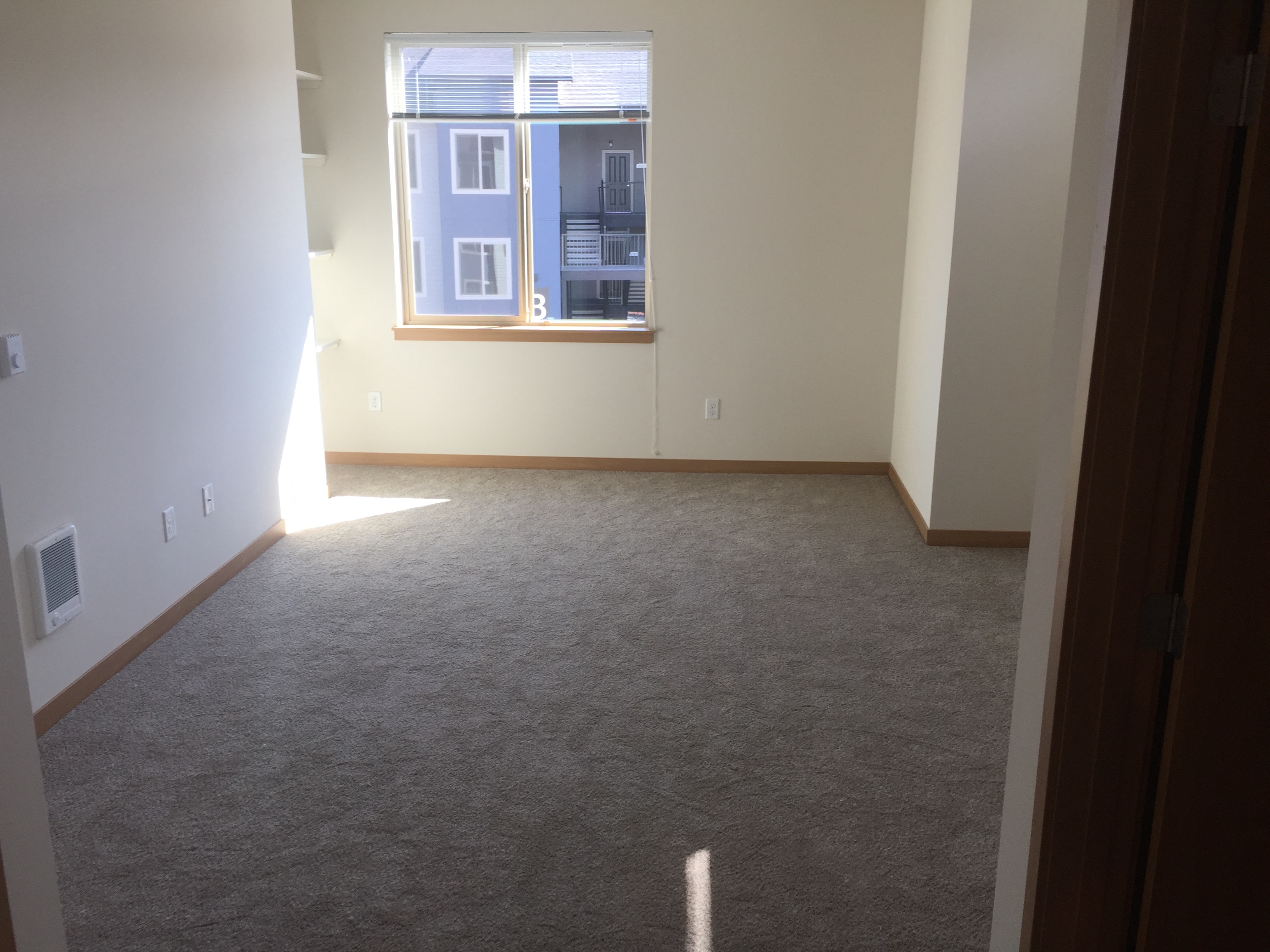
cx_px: 635
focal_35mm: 29
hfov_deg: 61.7
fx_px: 1064
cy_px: 476
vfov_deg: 48.2
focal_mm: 4.15
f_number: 2.2
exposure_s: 1/120
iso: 32
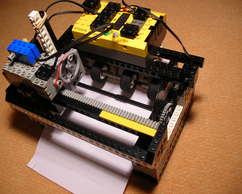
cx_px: 115
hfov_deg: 49.1
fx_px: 265
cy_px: 96
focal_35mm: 37
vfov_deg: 40.1
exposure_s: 1/15.2
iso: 50
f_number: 2.8
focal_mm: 5.8
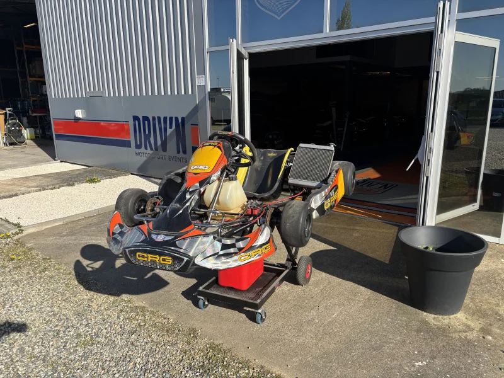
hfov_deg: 67.3
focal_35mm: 26
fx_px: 379
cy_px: 189
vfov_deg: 53.1
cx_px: 252
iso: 50
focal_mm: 5.96
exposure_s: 1/2398
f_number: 1.6
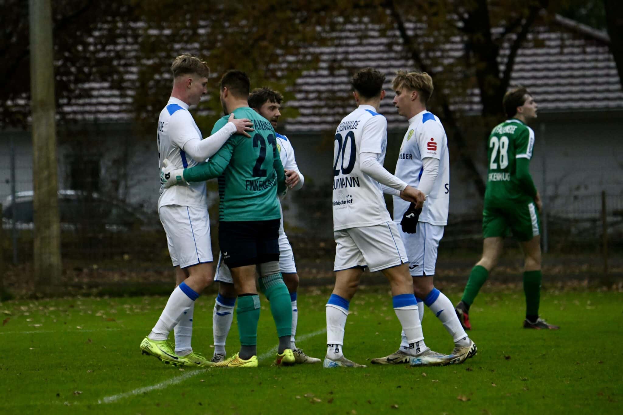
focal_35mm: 240
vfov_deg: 5.7
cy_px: 208
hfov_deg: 8.6
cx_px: 312
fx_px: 4153
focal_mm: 240
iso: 8000
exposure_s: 1/1600
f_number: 5.3
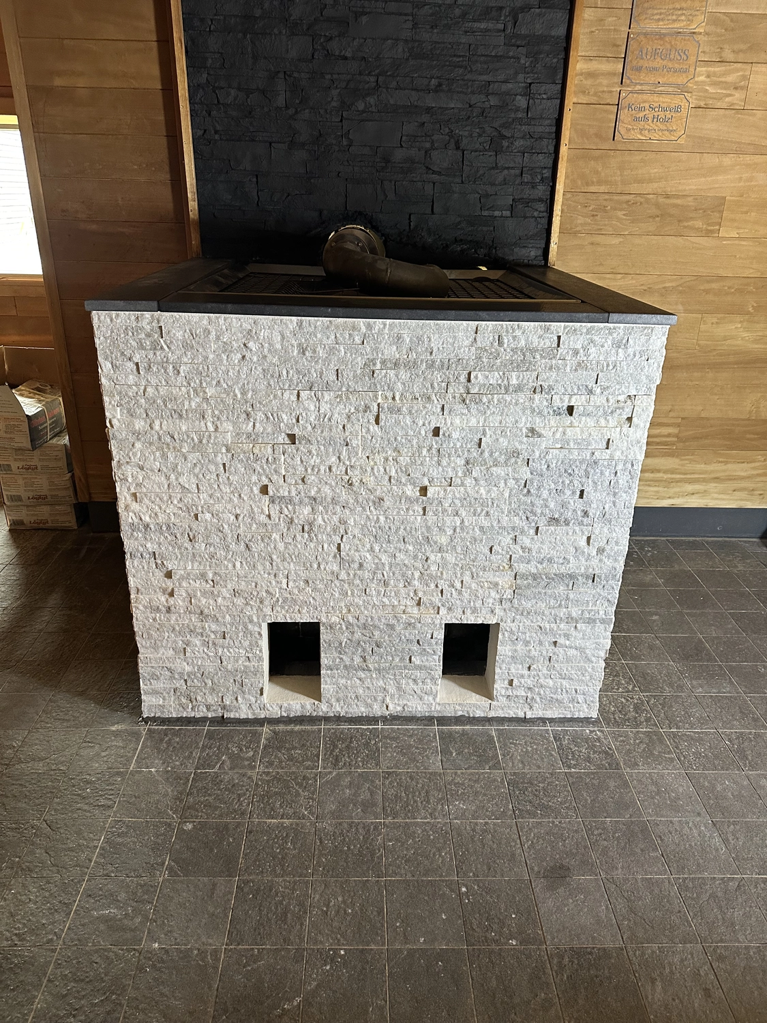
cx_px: 384
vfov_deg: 71.6
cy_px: 512
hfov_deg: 56.8
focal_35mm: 24
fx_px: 709
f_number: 1.78
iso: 400
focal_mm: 6.86
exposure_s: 1/50
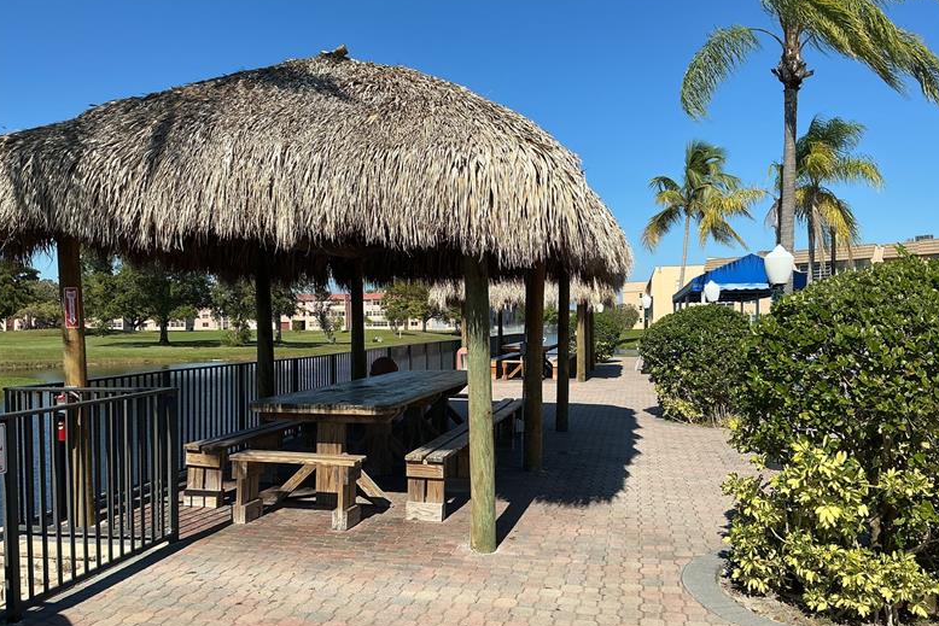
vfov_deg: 42.3
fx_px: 809
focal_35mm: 31
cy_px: 347
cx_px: 471
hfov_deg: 60.3
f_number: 1.8
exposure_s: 1/2227
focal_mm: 3
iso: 25
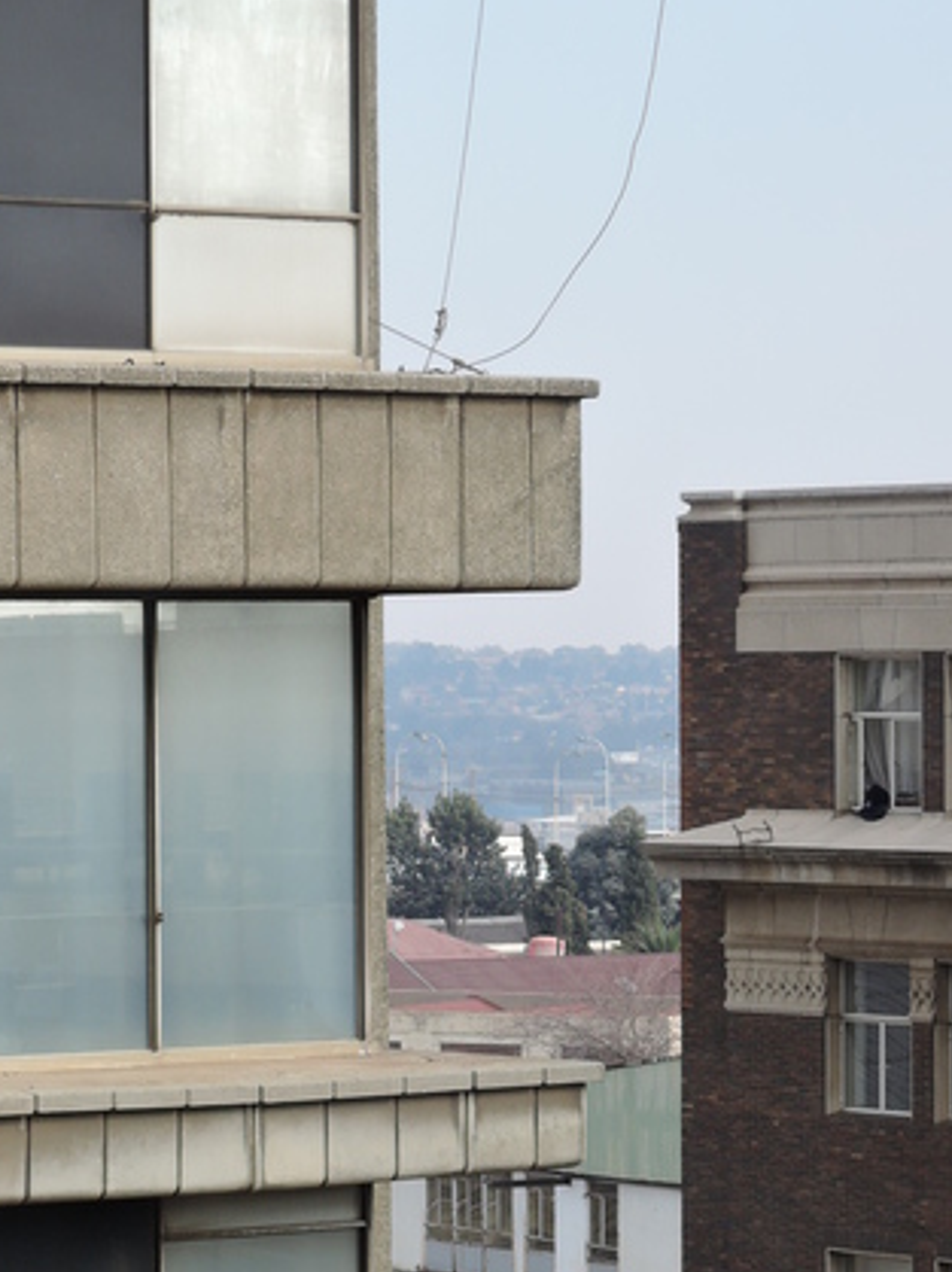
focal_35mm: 176
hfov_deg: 8.4
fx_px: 6460
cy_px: 1059
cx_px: 461
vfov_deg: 11.2
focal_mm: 22.4
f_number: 5.2
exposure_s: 1/125
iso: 100
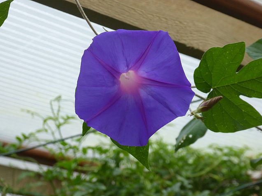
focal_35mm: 136
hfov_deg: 14.5
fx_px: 1029
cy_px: 98
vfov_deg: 10.9
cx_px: 132
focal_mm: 24.2
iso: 200
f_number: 5.3
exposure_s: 1/60
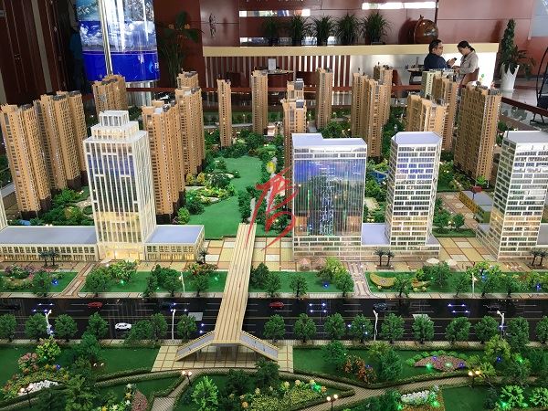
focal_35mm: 29
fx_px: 459
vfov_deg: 48.2
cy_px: 206
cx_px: 274
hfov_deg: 61.7
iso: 32
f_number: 2.2
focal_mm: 4.15
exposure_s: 1/33
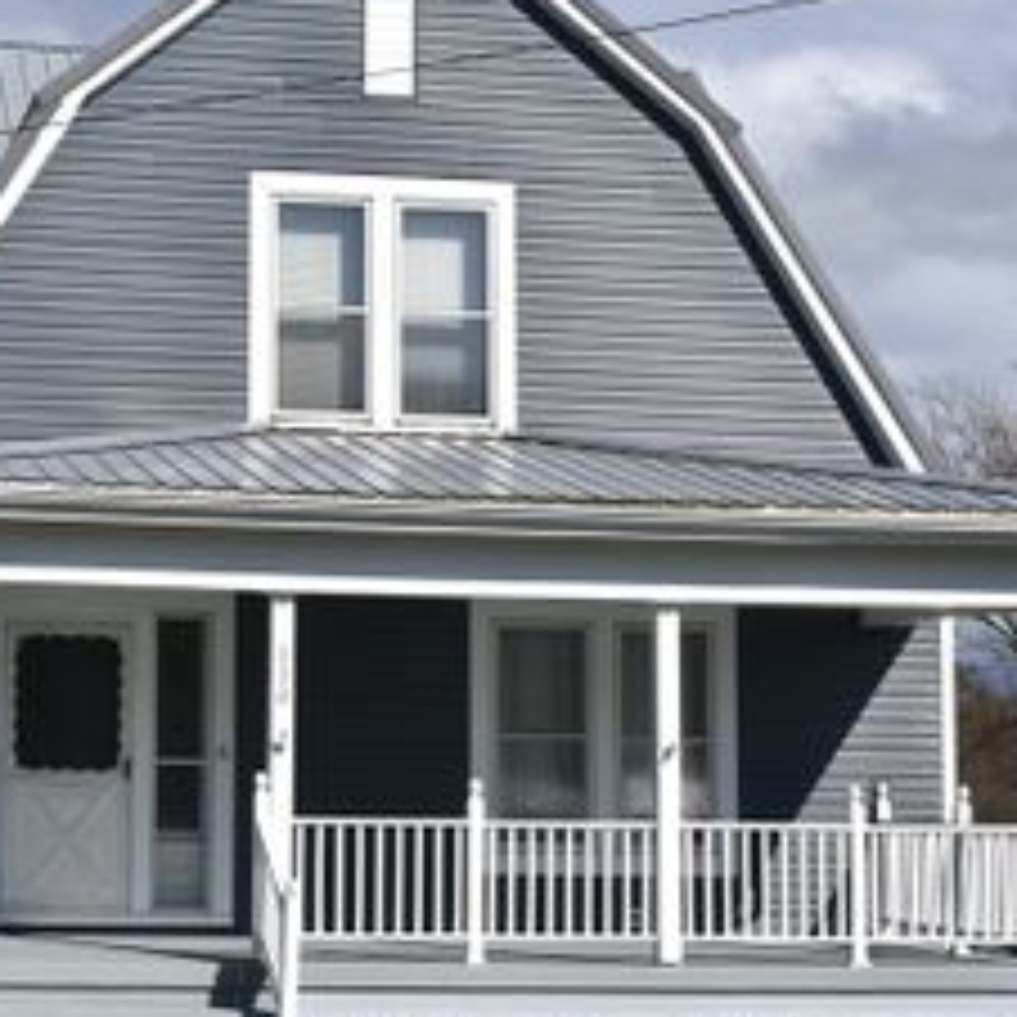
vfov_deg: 18.1
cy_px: 466
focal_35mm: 96
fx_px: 3191
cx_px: 126
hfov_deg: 17.9
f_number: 11
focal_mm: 34
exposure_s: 1/500
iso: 200
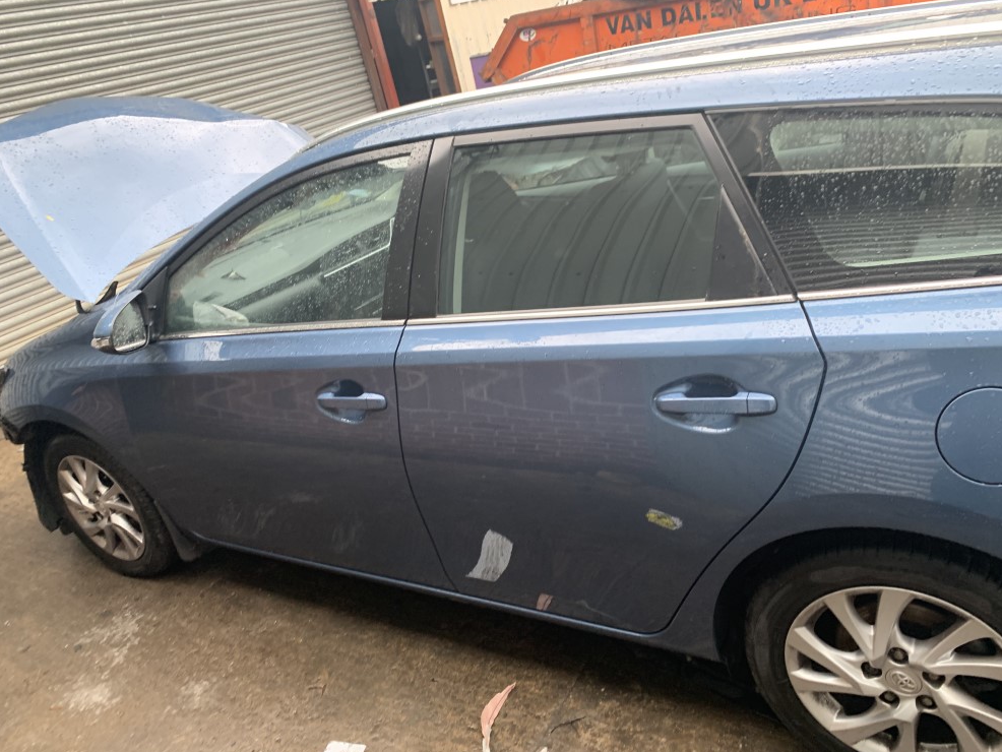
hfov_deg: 65.3
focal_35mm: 27
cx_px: 518
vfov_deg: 51.4
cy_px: 368
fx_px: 782
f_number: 1.8
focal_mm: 4.25
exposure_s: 1/60
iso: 125
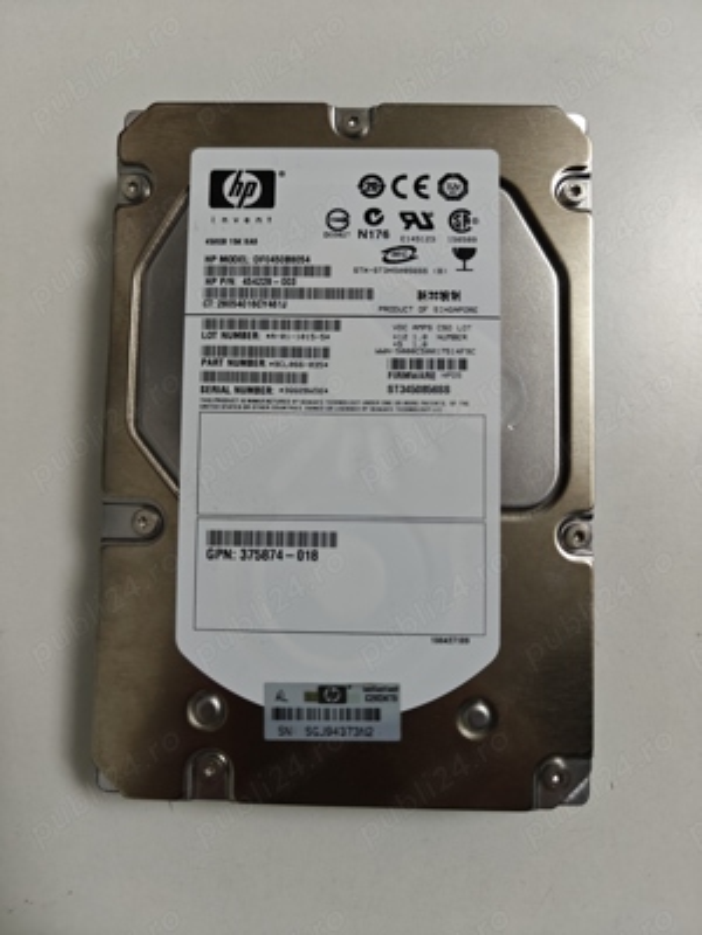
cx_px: 351
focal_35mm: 23
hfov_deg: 58.9
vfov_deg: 73.9
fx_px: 622
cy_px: 468
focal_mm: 6.06
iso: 500
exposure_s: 1/100
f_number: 1.6
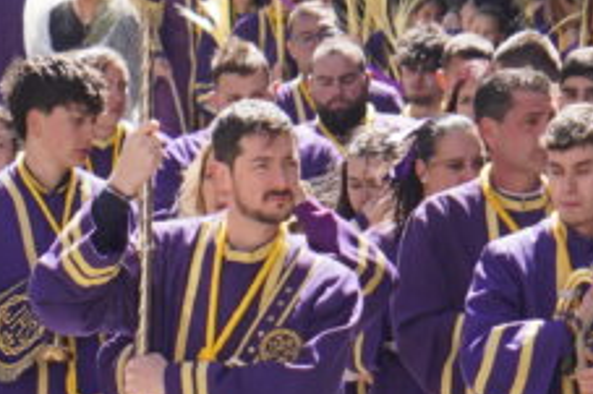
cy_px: 374
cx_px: -18
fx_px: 14764
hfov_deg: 2.3
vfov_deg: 1.5
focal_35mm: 897
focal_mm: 106
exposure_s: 1/200
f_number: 5.6
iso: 100
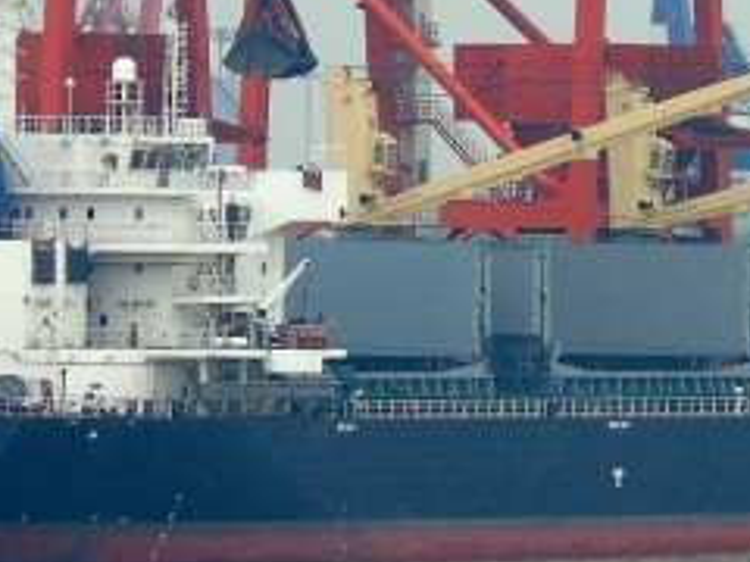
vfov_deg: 1.8
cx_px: 522
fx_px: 17528
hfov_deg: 2.5
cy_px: 200
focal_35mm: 809
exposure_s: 1/320
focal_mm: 43
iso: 80
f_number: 4.8
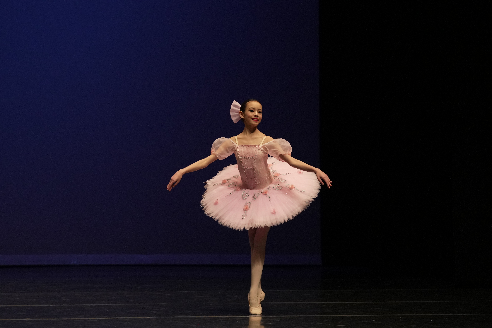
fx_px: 2583
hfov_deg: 10.9
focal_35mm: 189
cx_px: 246
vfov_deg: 7.3
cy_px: 164
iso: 2000
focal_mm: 126
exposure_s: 1/1250
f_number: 2.8
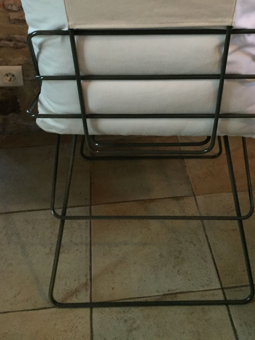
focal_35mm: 43
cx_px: 147
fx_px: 422
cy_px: 91
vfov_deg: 42.7
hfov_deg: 33.5
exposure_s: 1/17
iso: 320
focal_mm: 4.15
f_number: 2.2
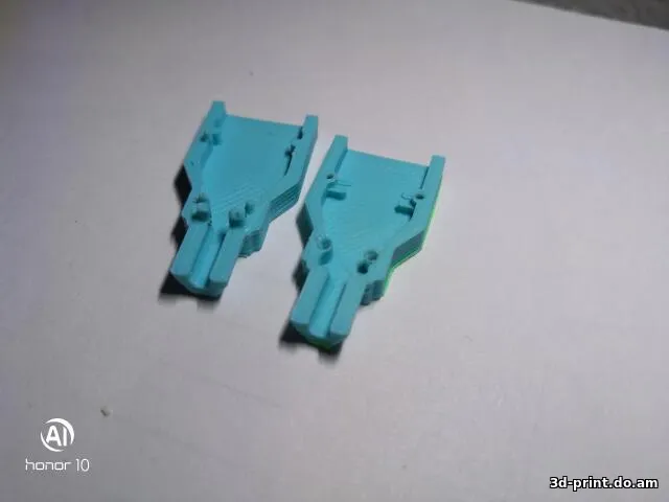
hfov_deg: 65.3
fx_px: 522
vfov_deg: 51.4
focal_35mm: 27
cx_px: 334
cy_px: 251
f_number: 1.8
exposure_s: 1/112
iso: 50
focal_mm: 3.95
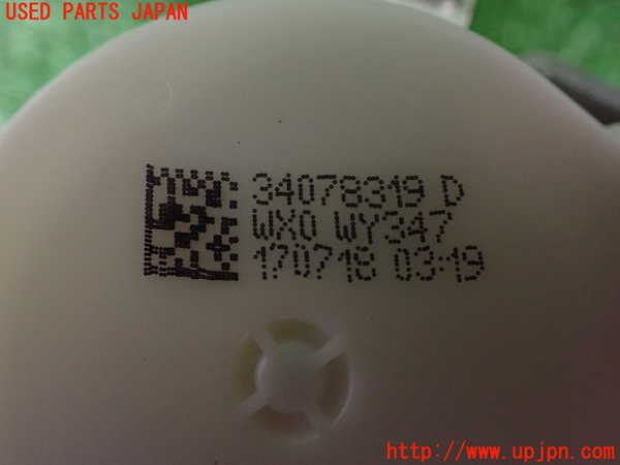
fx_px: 537
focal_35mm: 30
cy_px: 232
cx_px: 310
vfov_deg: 46.8
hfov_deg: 60.0
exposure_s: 1/30
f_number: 2.3
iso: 1000
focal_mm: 5.4
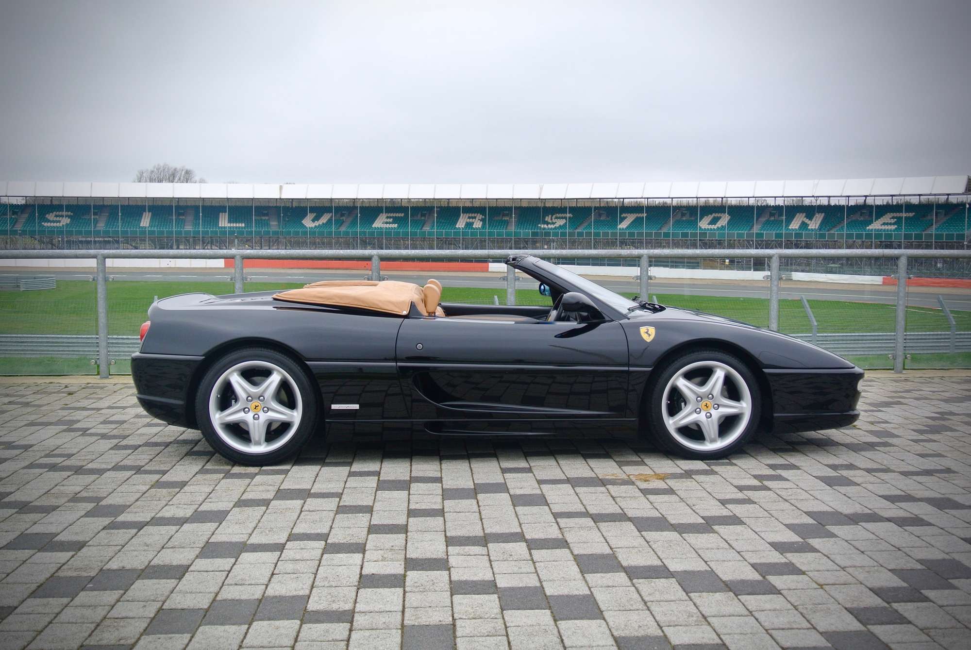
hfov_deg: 48.4
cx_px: 486
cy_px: 325
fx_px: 1080
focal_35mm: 40
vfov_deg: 33.5
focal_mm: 15.1
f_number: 4.2
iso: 110
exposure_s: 1/125
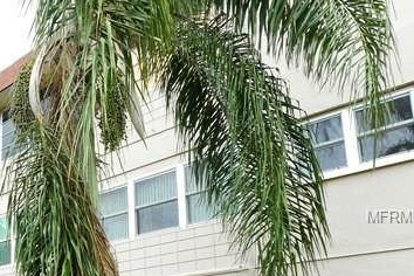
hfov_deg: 37.8
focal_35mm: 49
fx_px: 563
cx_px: 46
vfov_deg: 27.0
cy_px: 216
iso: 80
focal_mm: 4.5
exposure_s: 1/200
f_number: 3.7
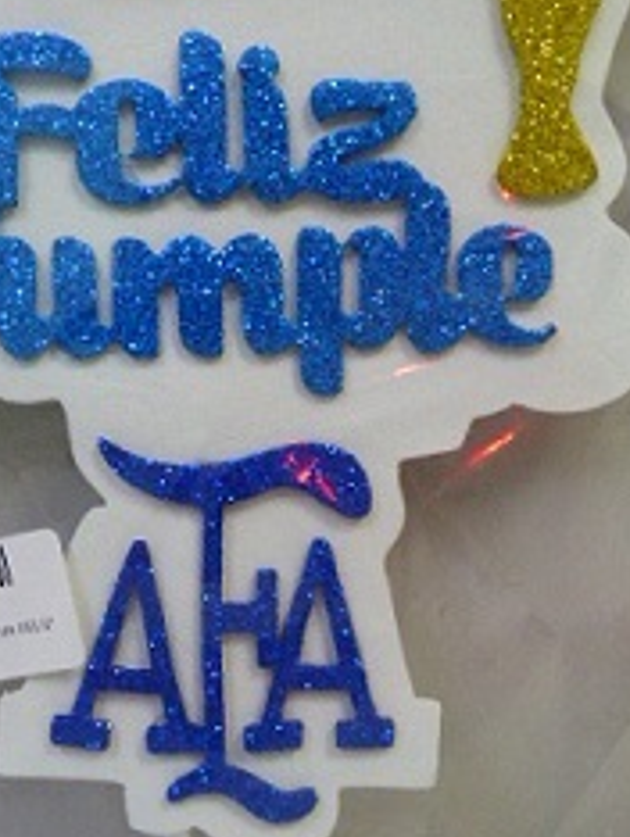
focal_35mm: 35
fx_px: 848
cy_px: 383
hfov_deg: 40.4
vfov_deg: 52.5
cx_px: 222
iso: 400
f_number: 2.8
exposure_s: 1/40
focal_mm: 3.58
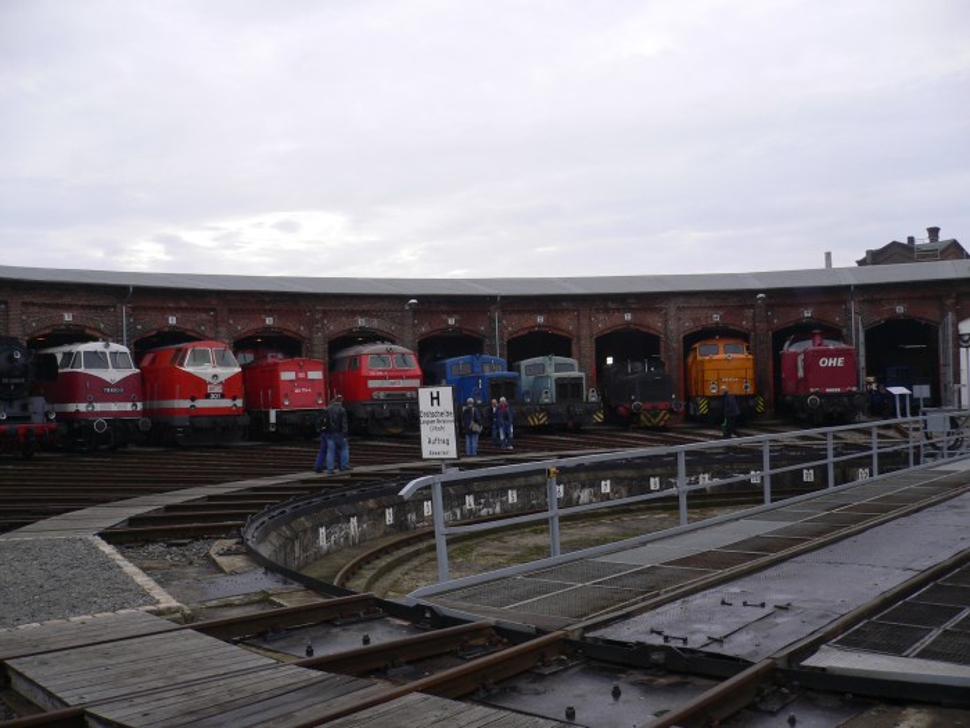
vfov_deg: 40.7
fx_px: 981
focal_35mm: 35
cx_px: 485
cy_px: 364
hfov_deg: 52.6
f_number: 2.8
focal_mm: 5.8
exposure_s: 1/640
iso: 100
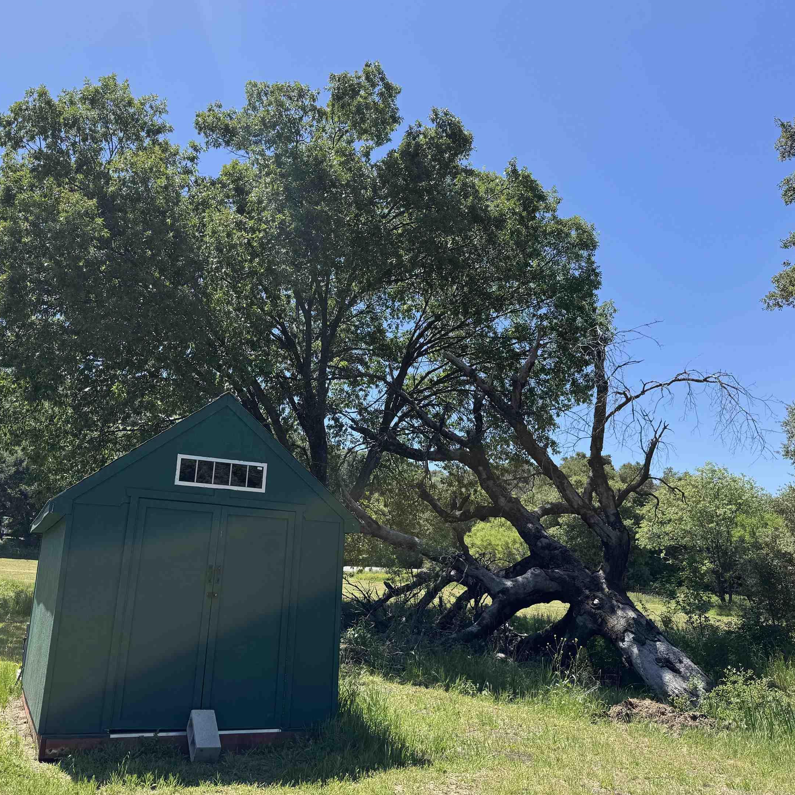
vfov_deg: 54.0
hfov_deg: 53.9
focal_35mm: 30
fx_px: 780
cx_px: 352
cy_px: 398
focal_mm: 6.76
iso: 80
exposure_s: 1/2506
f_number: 1.78
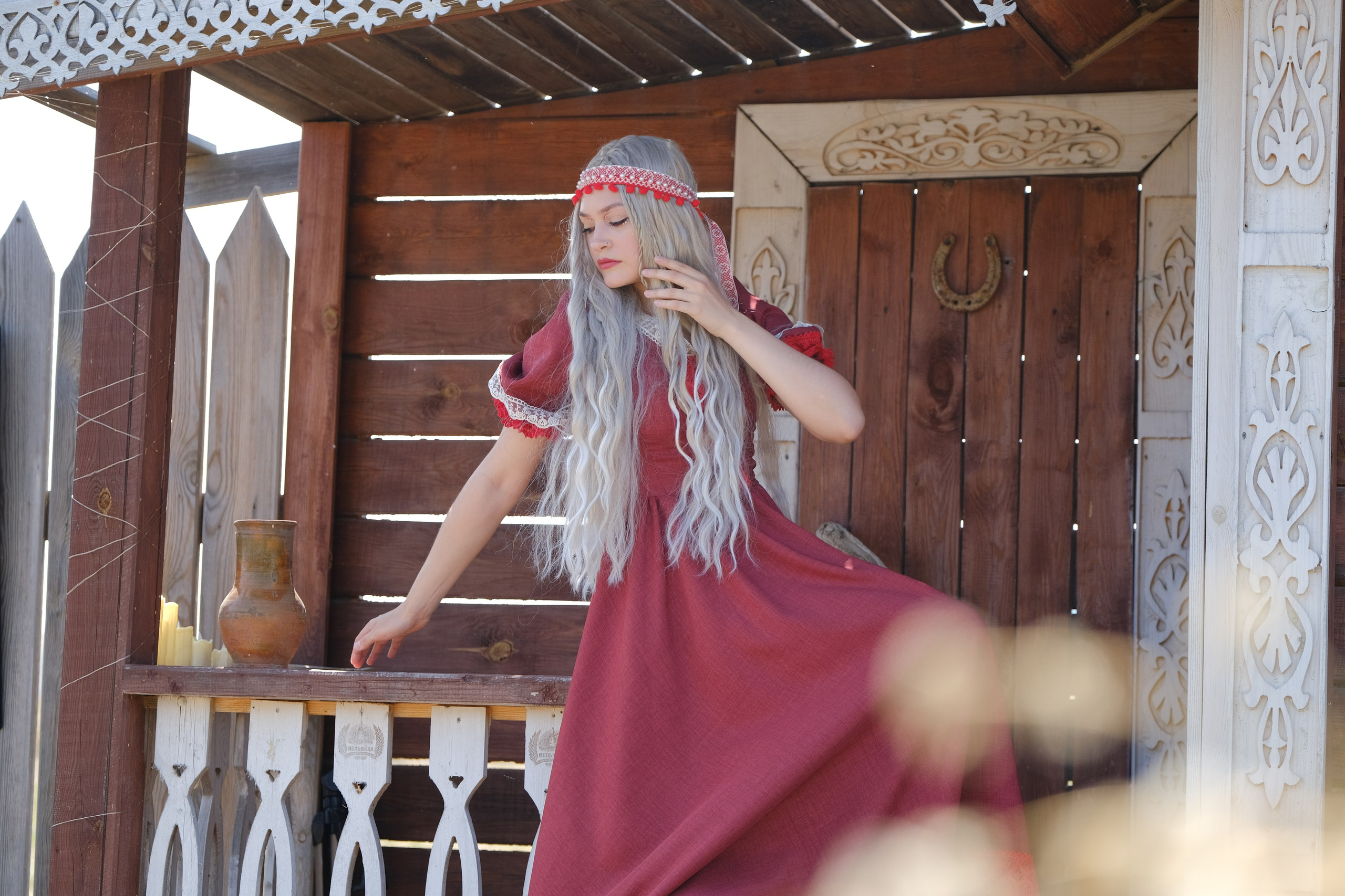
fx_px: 3848
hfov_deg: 19.8
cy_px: 448
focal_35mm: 103
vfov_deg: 13.3
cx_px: 672
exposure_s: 1/550
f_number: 2.8
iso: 200
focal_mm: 68.7
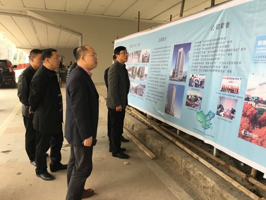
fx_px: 223
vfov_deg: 48.2
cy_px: 100
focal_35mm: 29
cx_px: 133
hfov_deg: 61.7
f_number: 2.2
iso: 25
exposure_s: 1/33
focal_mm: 4.15
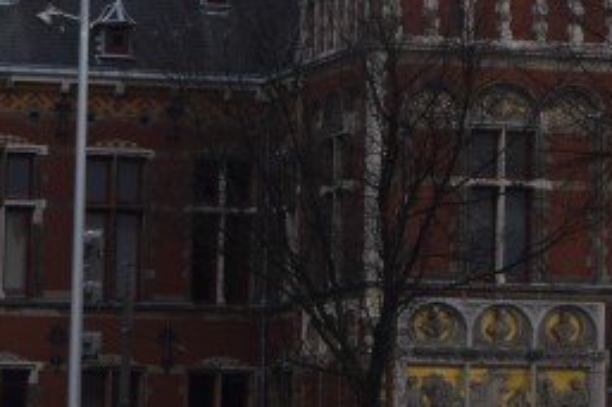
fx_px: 5589
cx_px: 898
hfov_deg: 6.2
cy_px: -164
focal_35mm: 329
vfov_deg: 4.2
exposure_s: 1/250
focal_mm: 55
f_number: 8
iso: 250
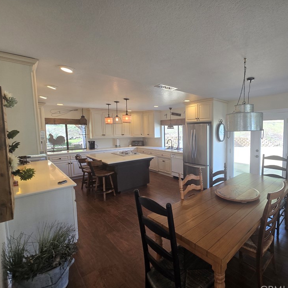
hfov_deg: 83.9
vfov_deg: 87.4
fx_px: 151
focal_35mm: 16
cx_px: 196
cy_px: 145
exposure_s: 1/60
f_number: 2.2
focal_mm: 2.2
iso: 64
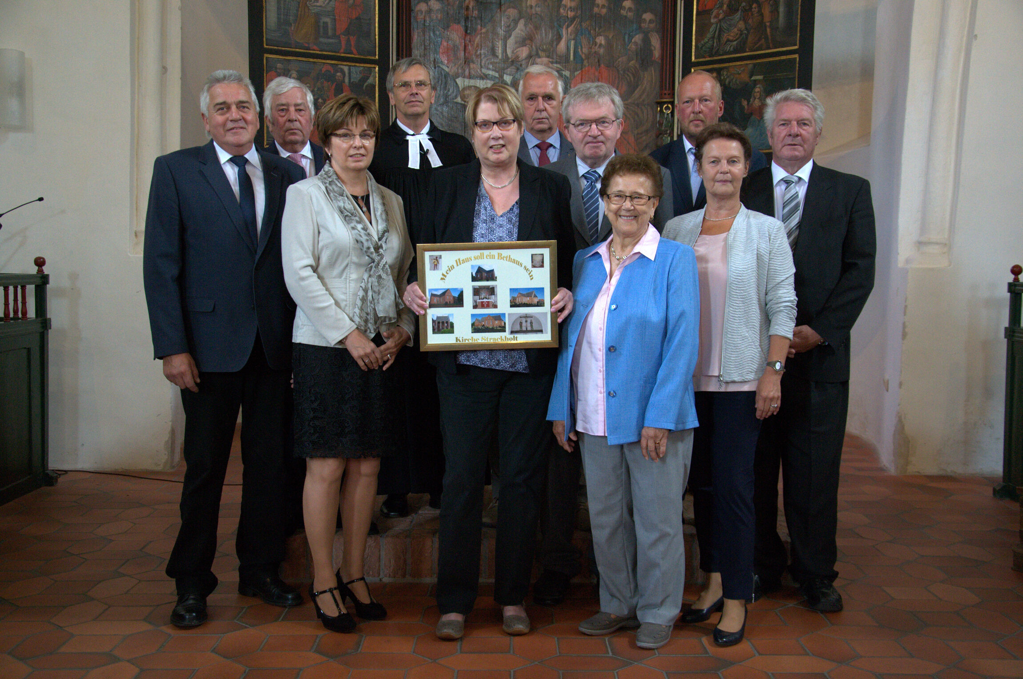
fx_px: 1107
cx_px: 512
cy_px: 340
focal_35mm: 39
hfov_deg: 49.6
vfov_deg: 34.1
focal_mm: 26
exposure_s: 1/40
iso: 1600
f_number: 4
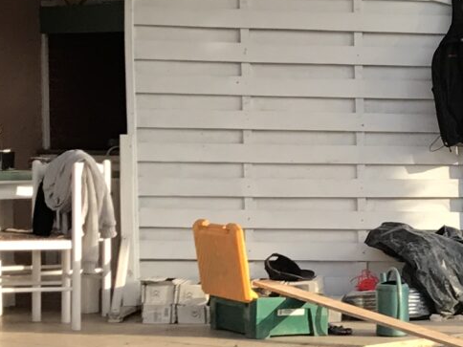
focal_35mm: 148
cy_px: 322
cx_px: 853
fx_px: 1980
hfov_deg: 12.2
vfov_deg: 10.0
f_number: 1.8
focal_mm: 3.99
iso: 20
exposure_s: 1/424
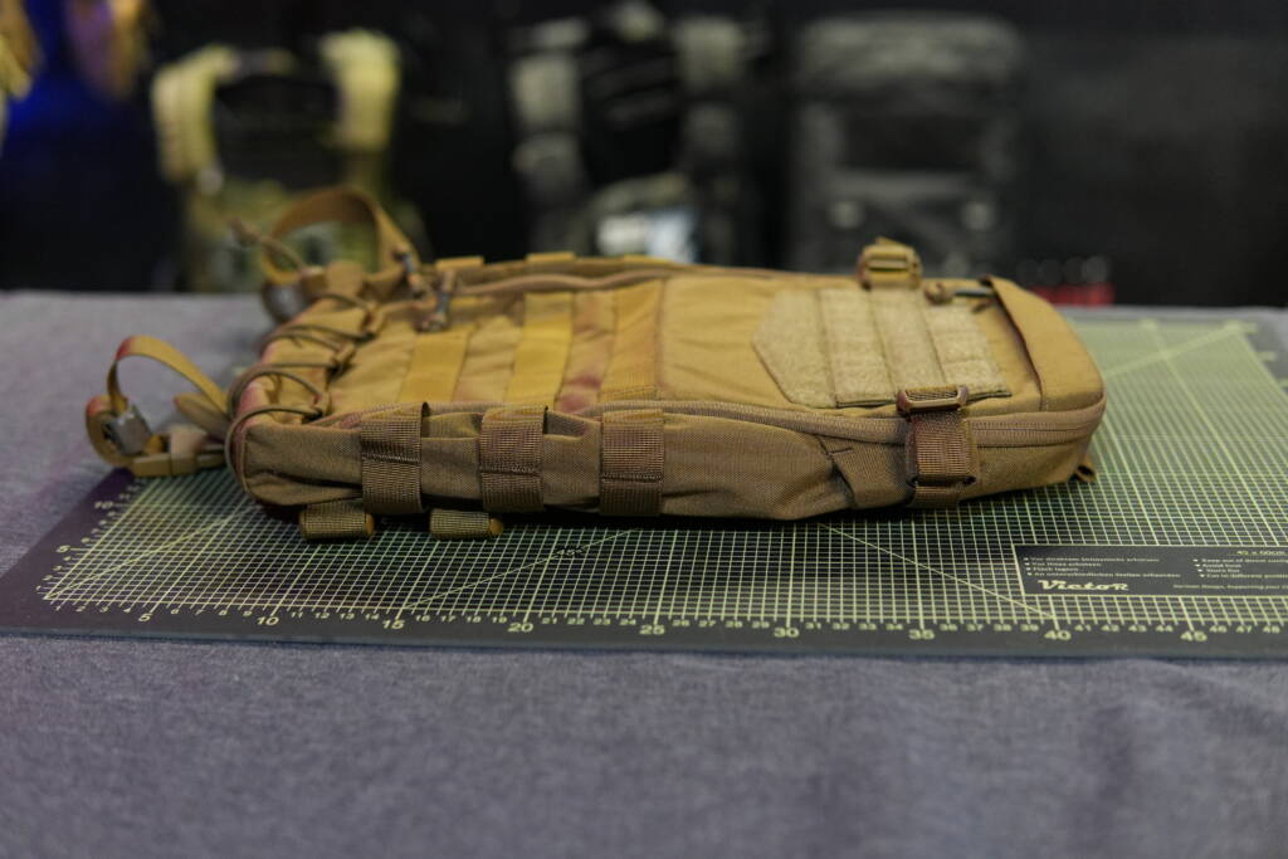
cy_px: 430
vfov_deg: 29.9
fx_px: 1610
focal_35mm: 45
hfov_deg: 43.6
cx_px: 644
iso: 2000
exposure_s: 1/160
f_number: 2
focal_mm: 30
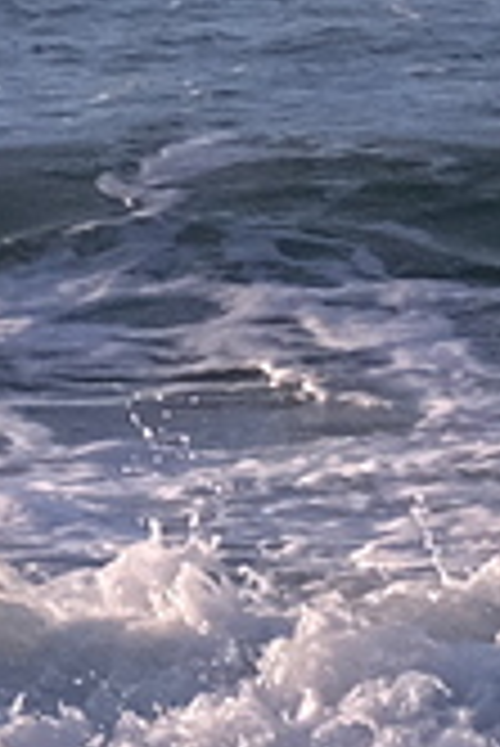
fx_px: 28626
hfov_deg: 1.0
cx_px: -2617
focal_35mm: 1377
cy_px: -722
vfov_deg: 1.5
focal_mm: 95.4
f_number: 11
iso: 800
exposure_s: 1/1000
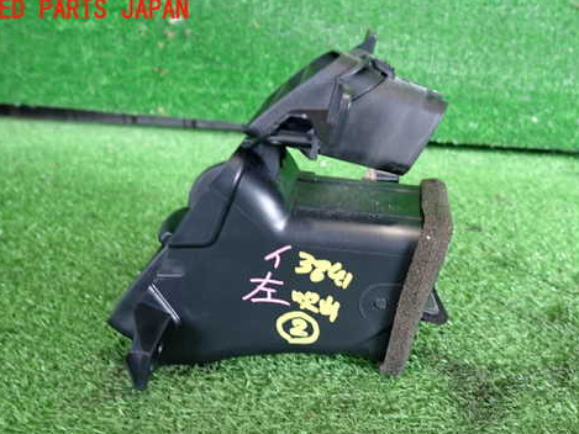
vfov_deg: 43.8
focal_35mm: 32
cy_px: 272
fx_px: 535
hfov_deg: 56.5
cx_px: 335
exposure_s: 1/30
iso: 320
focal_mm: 4.5
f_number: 2
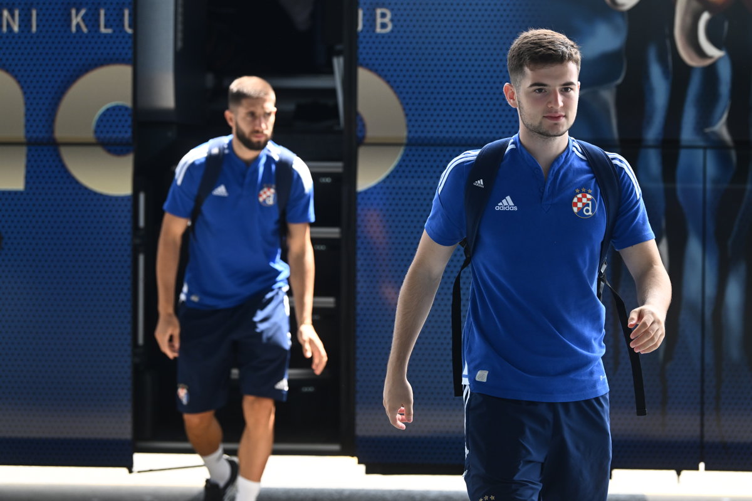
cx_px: 376
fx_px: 2506
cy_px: 250
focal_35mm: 120
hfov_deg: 17.1
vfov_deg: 11.4
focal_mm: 120
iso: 800
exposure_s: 1/1000
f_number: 4
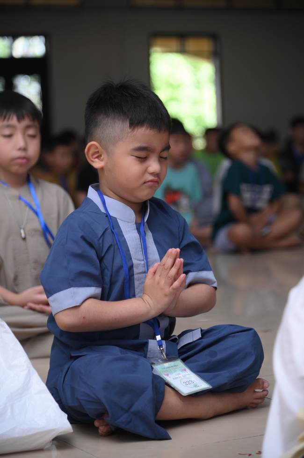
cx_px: 152
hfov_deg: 13.7
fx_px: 1268
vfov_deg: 20.4
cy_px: 229
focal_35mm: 100
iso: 500
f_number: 4
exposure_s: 1/200
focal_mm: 100
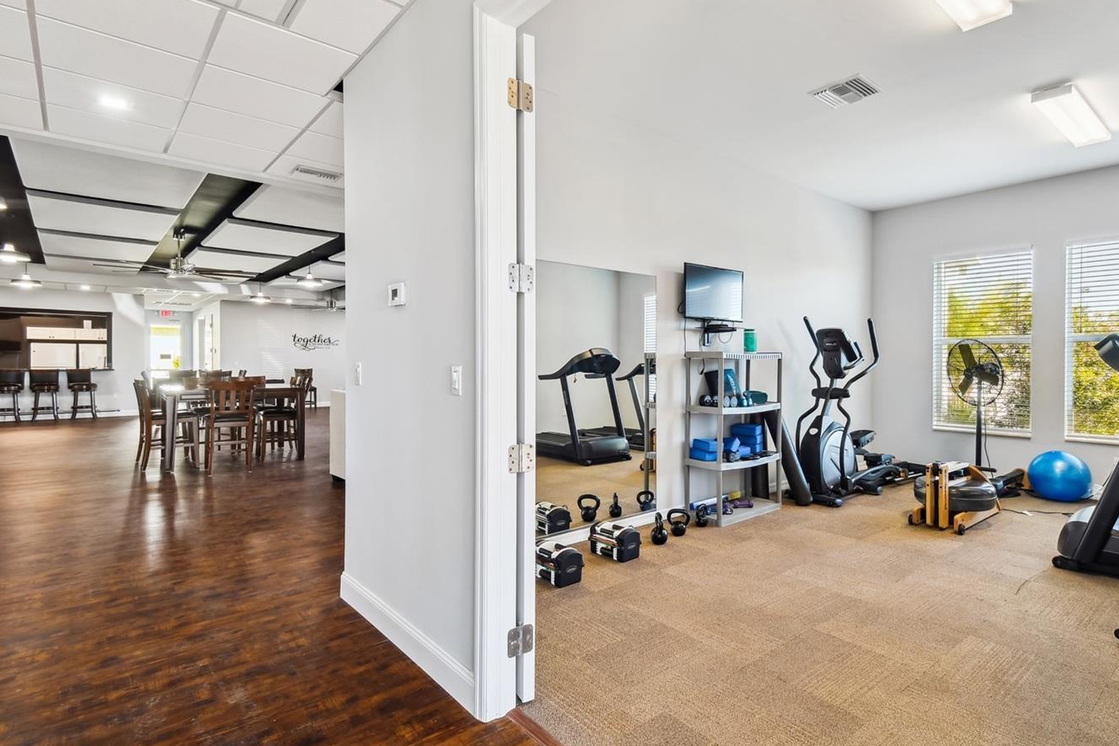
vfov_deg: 67.3
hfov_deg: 89.7
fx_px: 559
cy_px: 365
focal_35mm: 18
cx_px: 620
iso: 100
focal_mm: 10
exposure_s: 1/6
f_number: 7.1
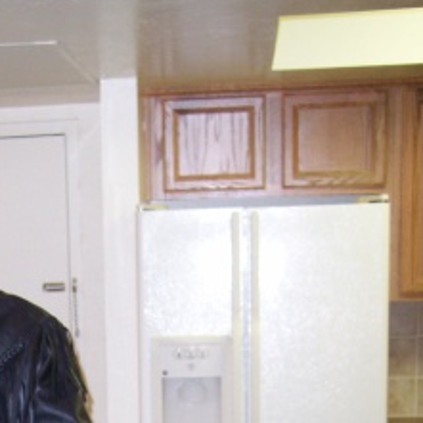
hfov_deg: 17.5
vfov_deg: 16.7
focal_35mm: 97
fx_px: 1341
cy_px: 576
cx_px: 3
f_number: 2.8
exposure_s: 1/30
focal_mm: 8
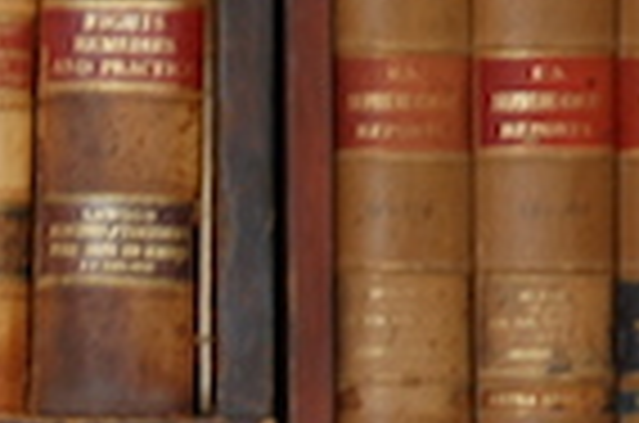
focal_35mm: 517
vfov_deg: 2.6
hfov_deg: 4.0
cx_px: -194
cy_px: 367
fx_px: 9156
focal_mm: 70
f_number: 4.5
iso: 200
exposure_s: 1/2.5
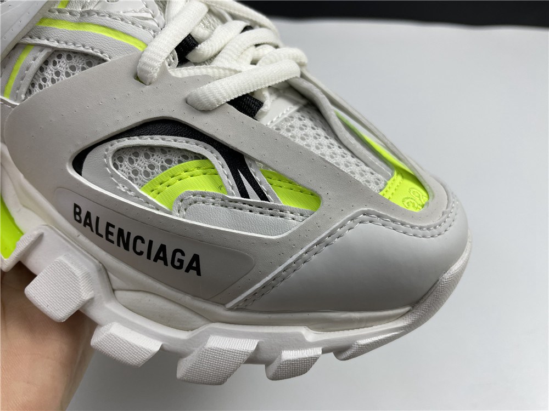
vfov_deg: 53.1
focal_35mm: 26
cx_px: 274
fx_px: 412
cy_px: 206
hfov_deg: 67.3
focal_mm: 4.2
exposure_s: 1/121
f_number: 1.6
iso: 40
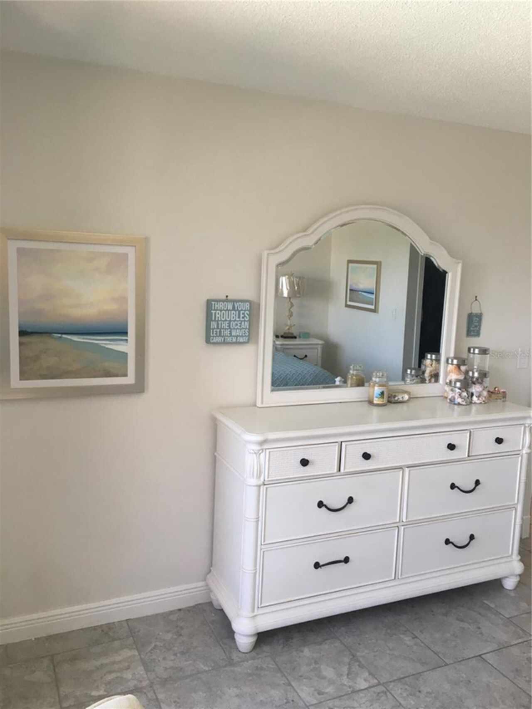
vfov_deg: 61.7
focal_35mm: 29
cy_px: 354
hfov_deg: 48.2
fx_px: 594
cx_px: 266
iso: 25
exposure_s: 1/40
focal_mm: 4.15
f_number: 2.2
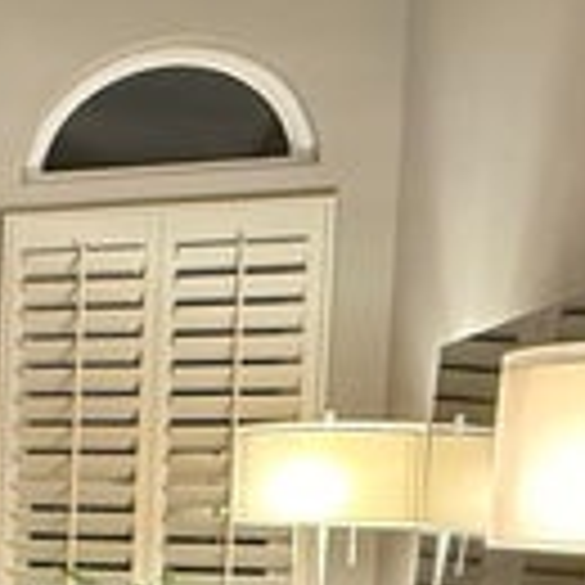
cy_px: 558
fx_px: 1549
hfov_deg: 15.0
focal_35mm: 81
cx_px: -745
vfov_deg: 20.8
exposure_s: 1/60
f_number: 2.2
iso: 640
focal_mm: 2.22
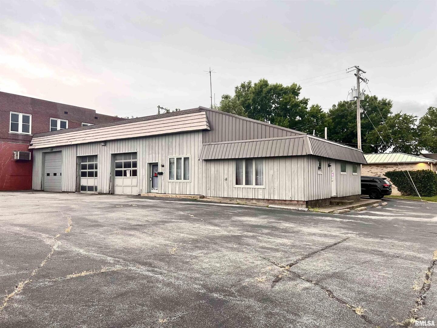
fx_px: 328
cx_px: 218
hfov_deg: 67.3
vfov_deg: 53.1
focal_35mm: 26
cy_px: 164
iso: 100
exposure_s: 1/121
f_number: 1.5
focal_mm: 5.7
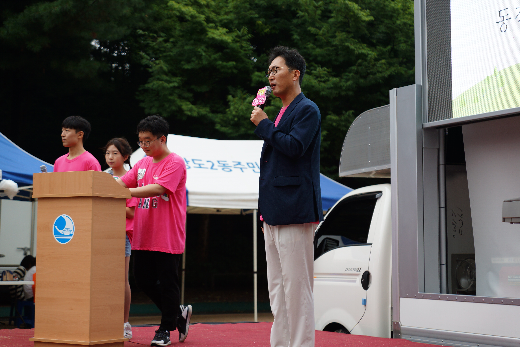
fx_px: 1083
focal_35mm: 75
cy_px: 174
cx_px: 260
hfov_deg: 27.0
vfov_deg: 18.2
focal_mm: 50
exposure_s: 1/320
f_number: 2.8
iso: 100
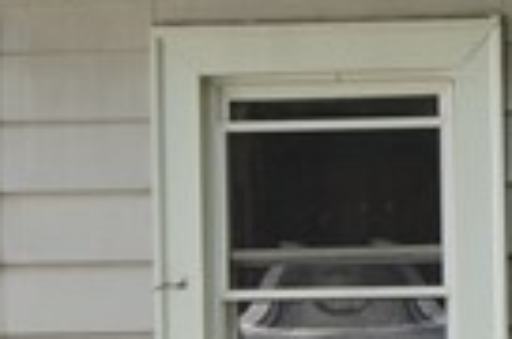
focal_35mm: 204
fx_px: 2895
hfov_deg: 9.6
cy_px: 565
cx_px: 930
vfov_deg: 6.6
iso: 250
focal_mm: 17
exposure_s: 1/160
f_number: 5.6
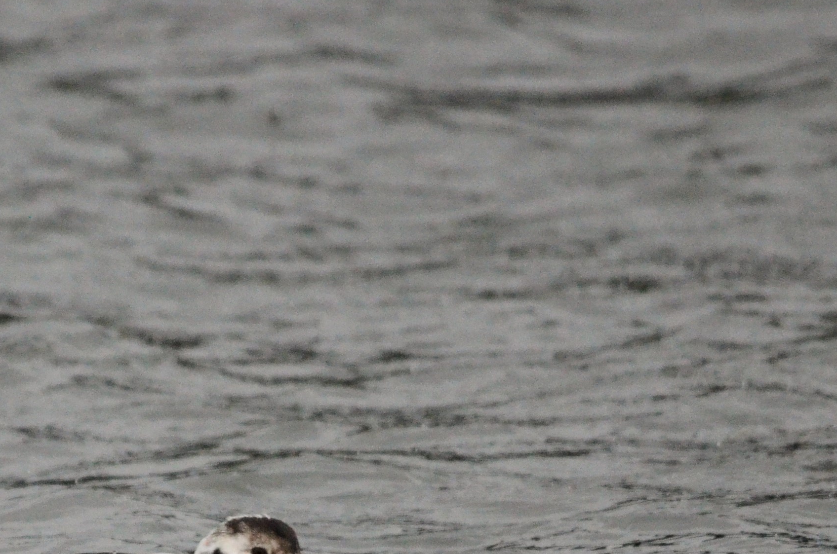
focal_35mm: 1311
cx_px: 389
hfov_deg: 1.6
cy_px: 479
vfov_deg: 1.0
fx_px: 30420
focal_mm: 500
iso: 2500
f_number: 6.3
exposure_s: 1/1600
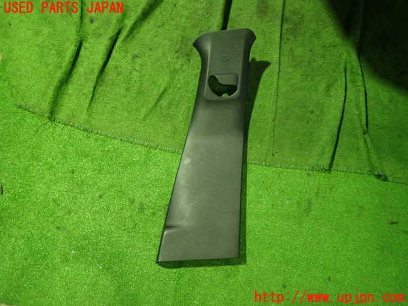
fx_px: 295
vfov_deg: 54.9
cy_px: 153
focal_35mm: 25
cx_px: 204
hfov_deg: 69.4
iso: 500
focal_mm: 4.5
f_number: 2
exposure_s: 1/30
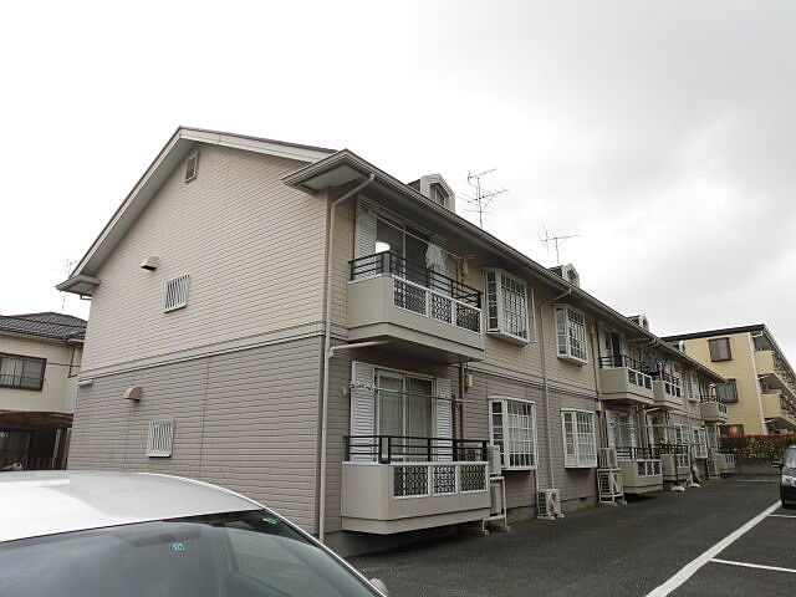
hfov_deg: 71.6
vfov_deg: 56.8
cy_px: 298
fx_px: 552
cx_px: 398
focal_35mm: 24
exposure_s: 1/125
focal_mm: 4.3
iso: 100
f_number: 3.1
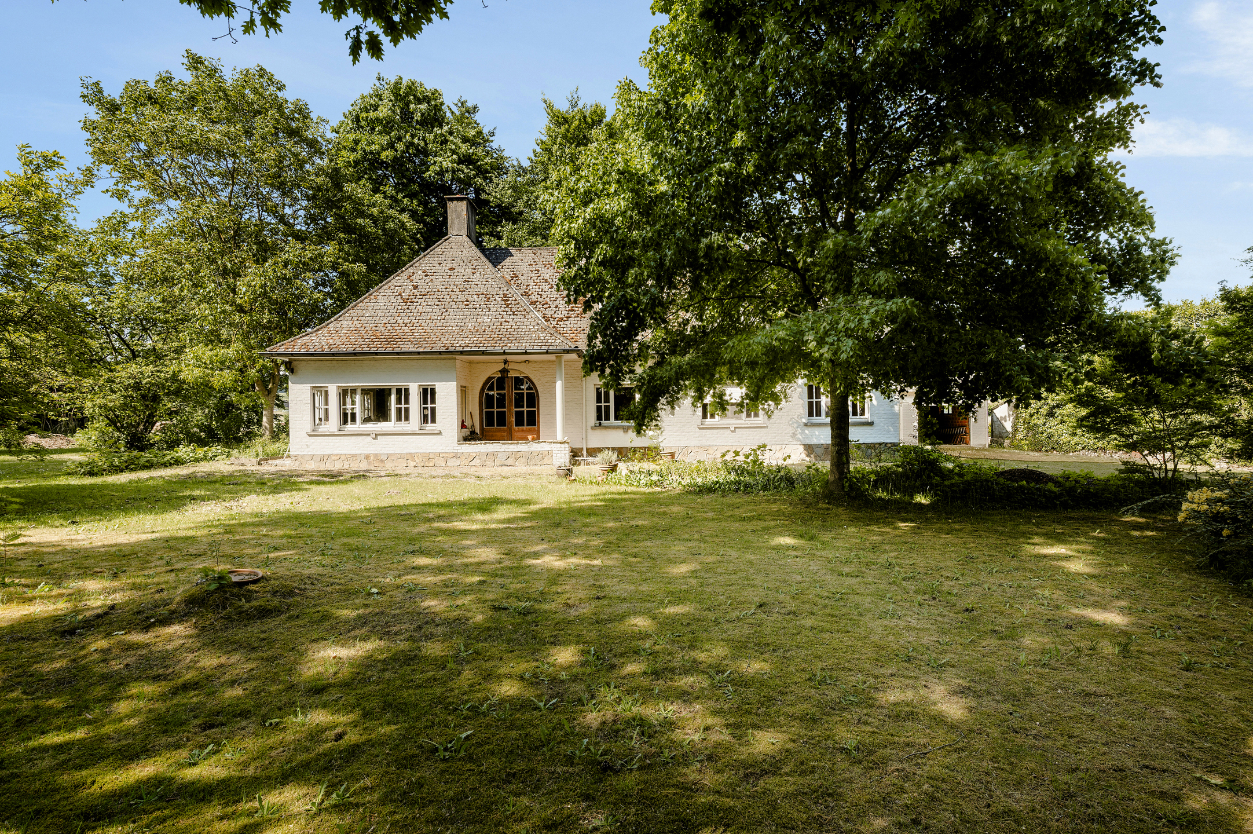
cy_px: 417
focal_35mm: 18
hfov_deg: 90.0
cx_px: 626
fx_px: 626
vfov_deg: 67.3
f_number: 11
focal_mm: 18
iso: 200
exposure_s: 1/60
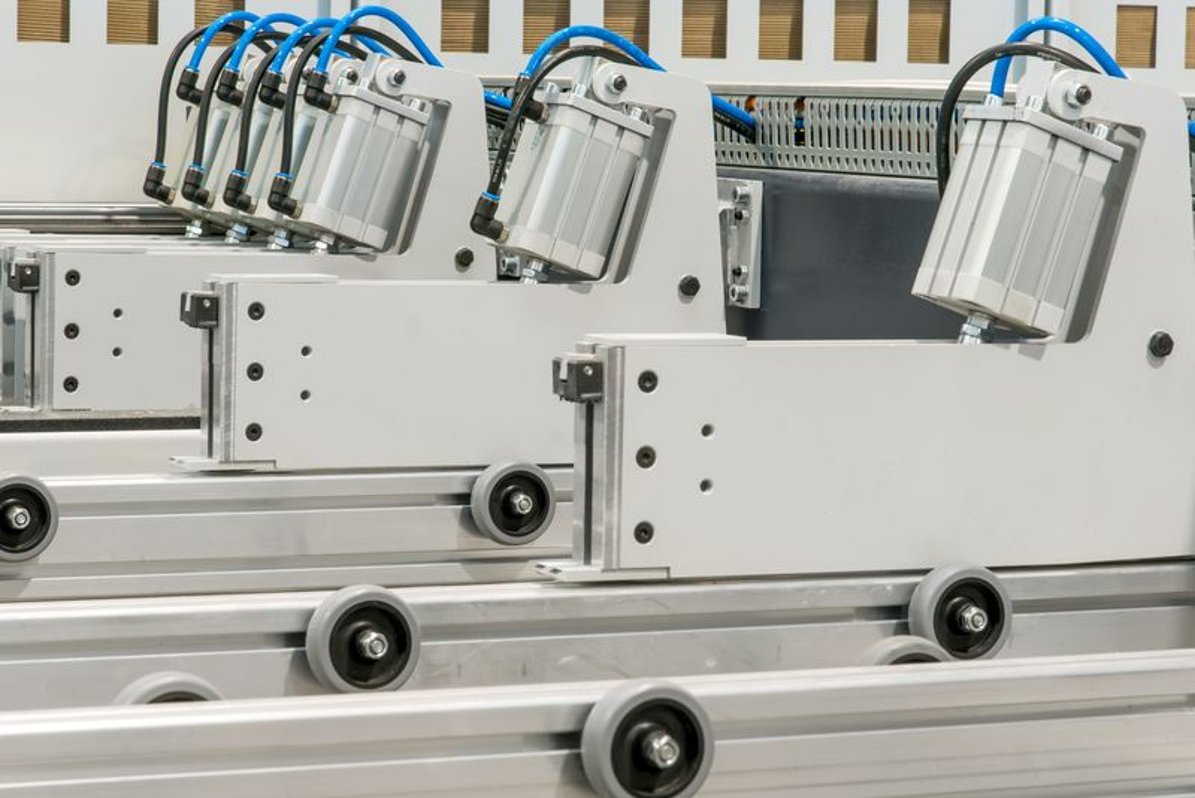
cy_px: 399
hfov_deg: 17.1
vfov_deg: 11.4
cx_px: 598
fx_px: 3985
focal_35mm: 120
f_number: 22
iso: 500
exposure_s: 1/1.67
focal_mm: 120
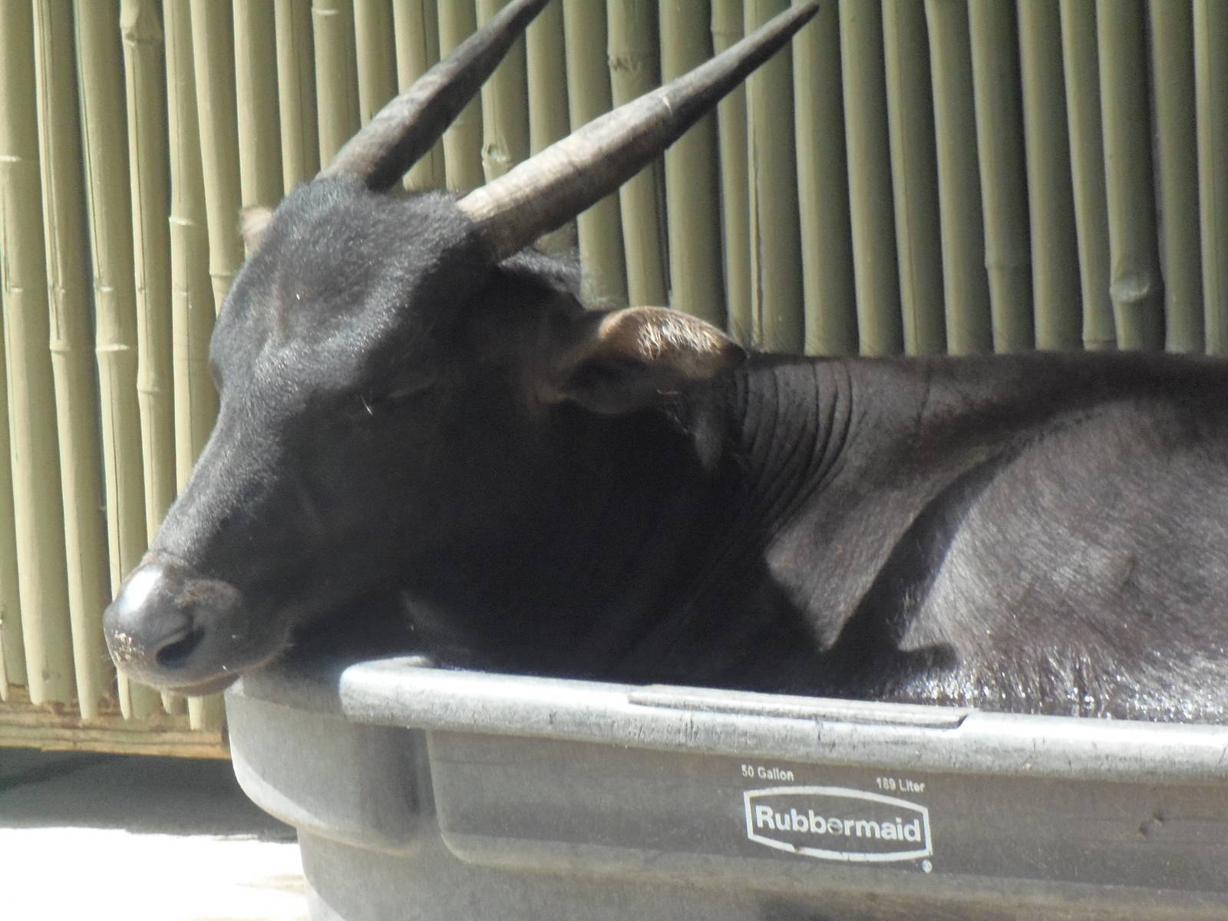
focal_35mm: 681
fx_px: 24158
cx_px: 614
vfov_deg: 2.2
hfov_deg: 2.9
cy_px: 460
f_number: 5.3
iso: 400
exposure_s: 1/250
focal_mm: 126.2
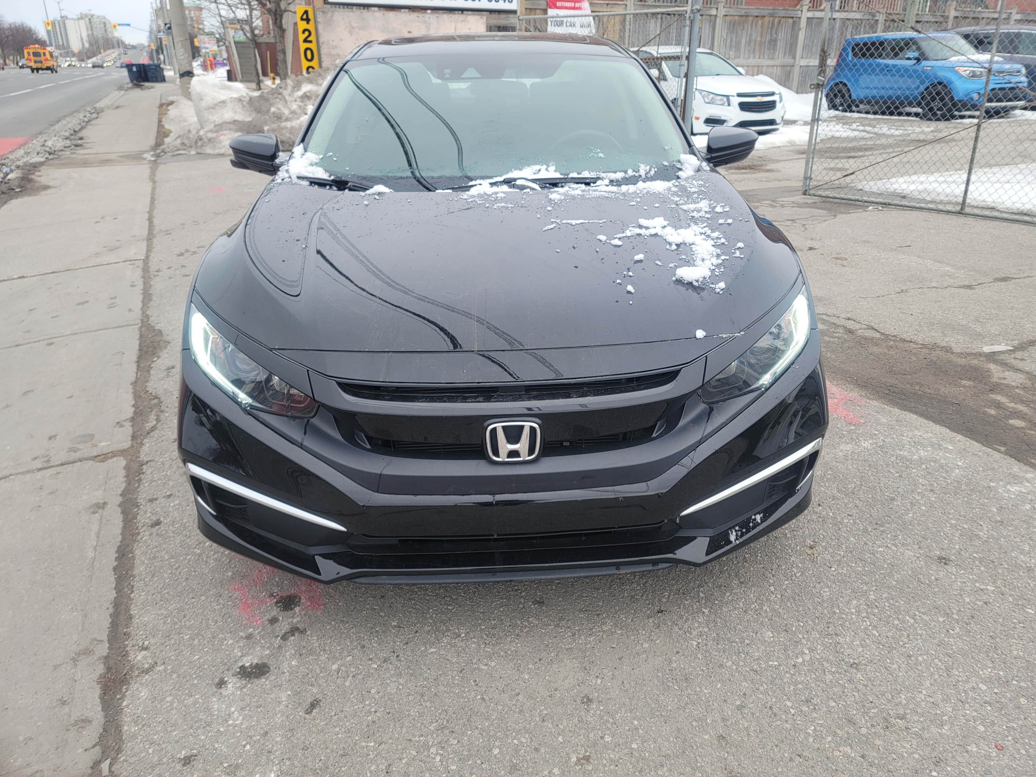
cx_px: 518
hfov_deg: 69.4
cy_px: 388
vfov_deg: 54.9
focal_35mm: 25
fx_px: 748
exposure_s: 1/120
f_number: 1.8
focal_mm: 7
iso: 25
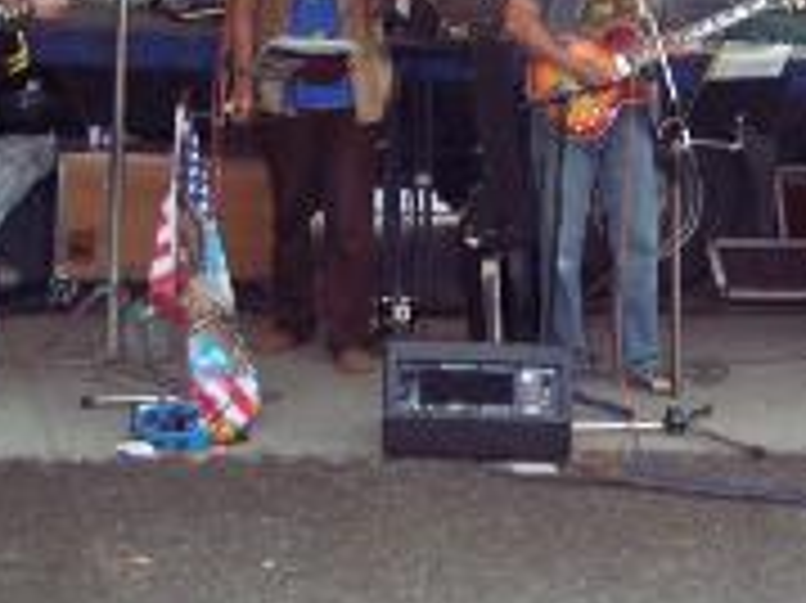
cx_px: 522
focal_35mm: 109
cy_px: 97
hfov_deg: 18.0
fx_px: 2536
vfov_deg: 13.5
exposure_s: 1/60
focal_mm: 8
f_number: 2.8
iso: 140
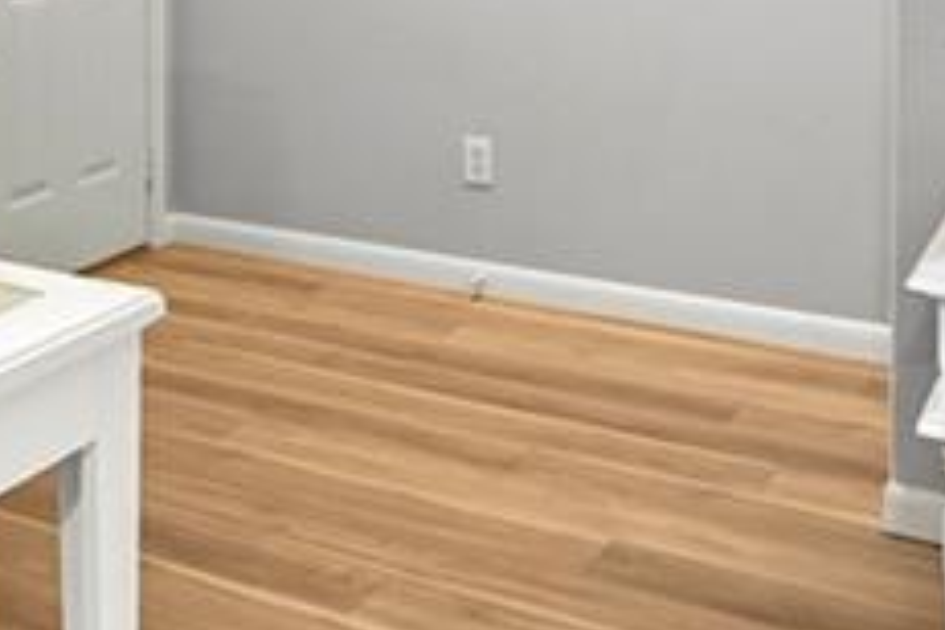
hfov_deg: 28.3
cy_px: -96
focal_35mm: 62
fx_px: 1627
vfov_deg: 20.7
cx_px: -184
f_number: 8
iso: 100
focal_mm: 14
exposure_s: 2
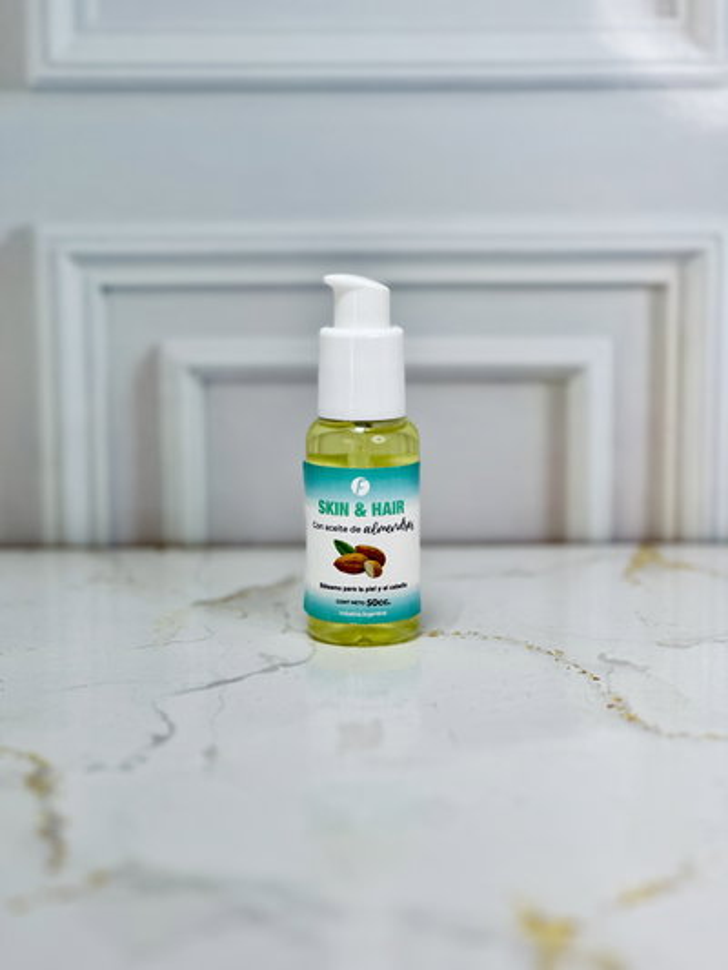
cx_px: 364
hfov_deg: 19.1
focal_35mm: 77
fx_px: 2158
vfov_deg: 25.3
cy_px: 485
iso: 100
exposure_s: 1/100
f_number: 2.8
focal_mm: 9
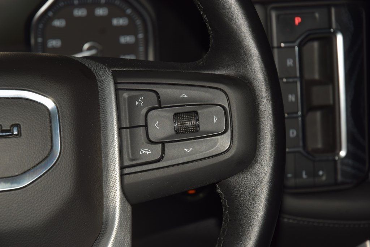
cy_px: 124
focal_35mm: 105
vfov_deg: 13.0
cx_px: 185
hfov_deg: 19.5
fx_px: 1079
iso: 100
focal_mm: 70
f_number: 8
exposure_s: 1/125
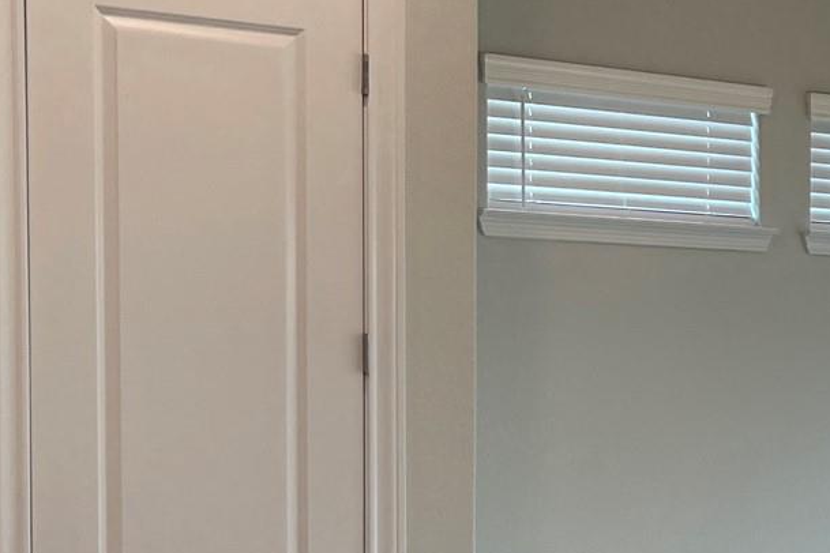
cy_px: 475
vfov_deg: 14.9
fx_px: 2098
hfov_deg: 20.6
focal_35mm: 91
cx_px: 1056
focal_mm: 5.1
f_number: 1.6
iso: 50
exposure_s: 1/120
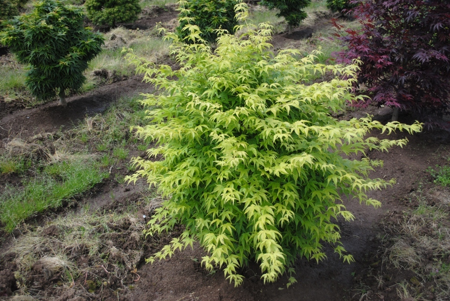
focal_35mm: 42
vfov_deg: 32.0
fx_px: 526
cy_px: 150
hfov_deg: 46.4
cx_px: 225
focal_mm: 28
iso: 200
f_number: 4.5
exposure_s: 1/320
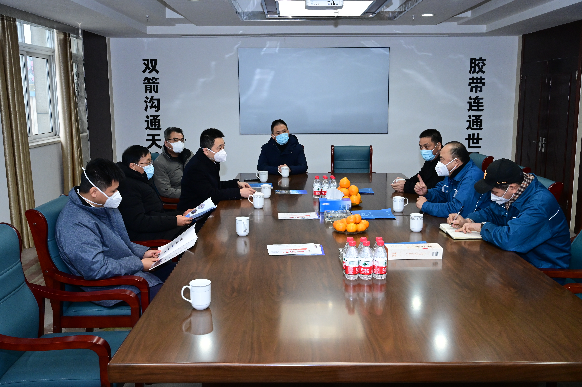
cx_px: 291
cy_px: 194
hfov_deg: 55.1
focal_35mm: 34
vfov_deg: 38.3
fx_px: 557
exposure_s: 1/60
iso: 4000
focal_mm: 34.5
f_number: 10
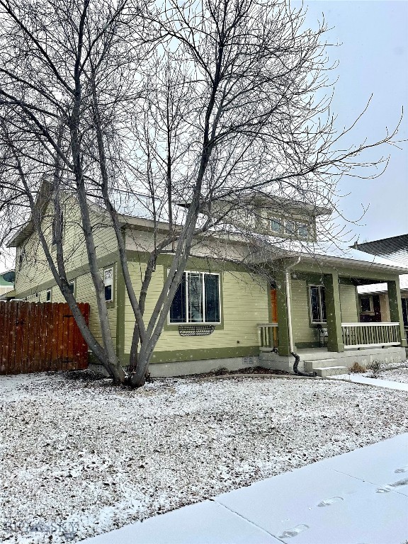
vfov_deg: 71.6
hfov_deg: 56.8
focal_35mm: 24
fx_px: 377
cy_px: 272
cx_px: 204
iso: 80
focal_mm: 6.86
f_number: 1.78
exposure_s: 1/4184
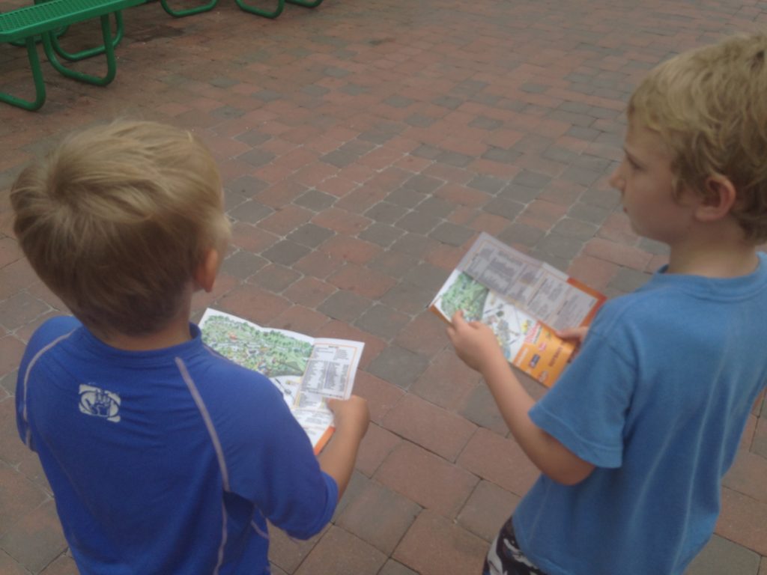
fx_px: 731
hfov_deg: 55.4
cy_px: 288
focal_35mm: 33
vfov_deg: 42.9
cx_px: 384
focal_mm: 4.12
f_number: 2.4
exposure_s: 1/742
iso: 50
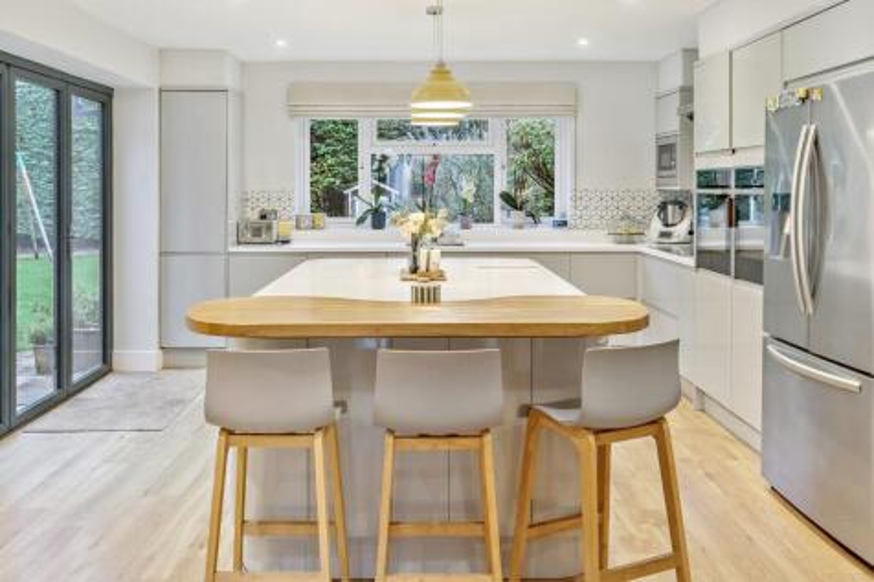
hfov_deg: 57.2
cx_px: 437
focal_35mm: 33
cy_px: 291
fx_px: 801
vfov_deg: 39.9
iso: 400
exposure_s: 1/15
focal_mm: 33
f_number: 8
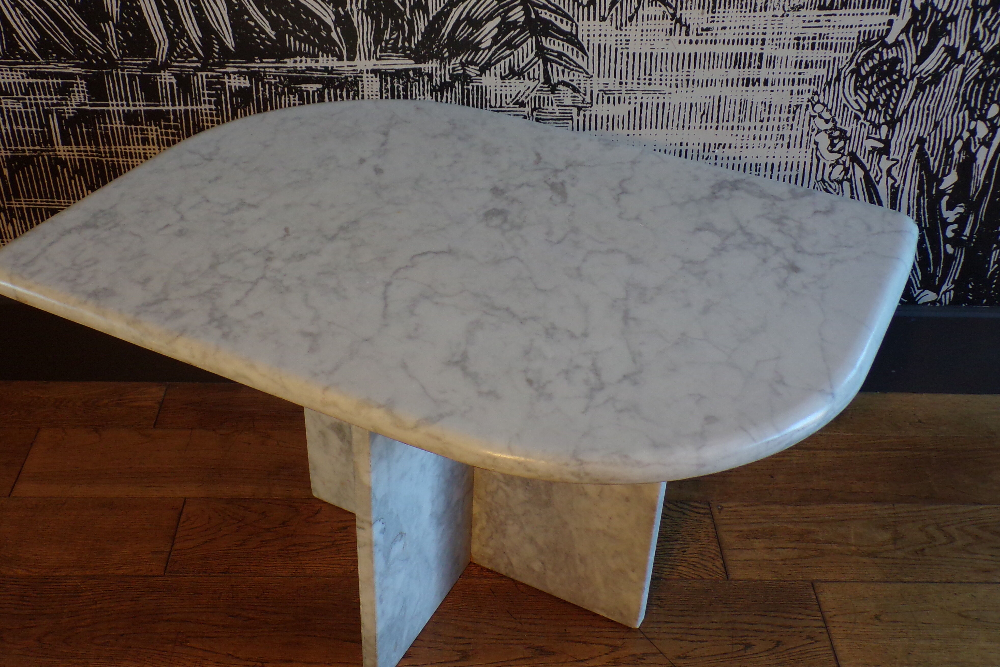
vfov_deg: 34.2
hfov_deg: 49.5
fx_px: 1083
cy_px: 334
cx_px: 476
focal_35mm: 39
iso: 180
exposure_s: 1/34
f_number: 3.2
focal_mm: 5.8
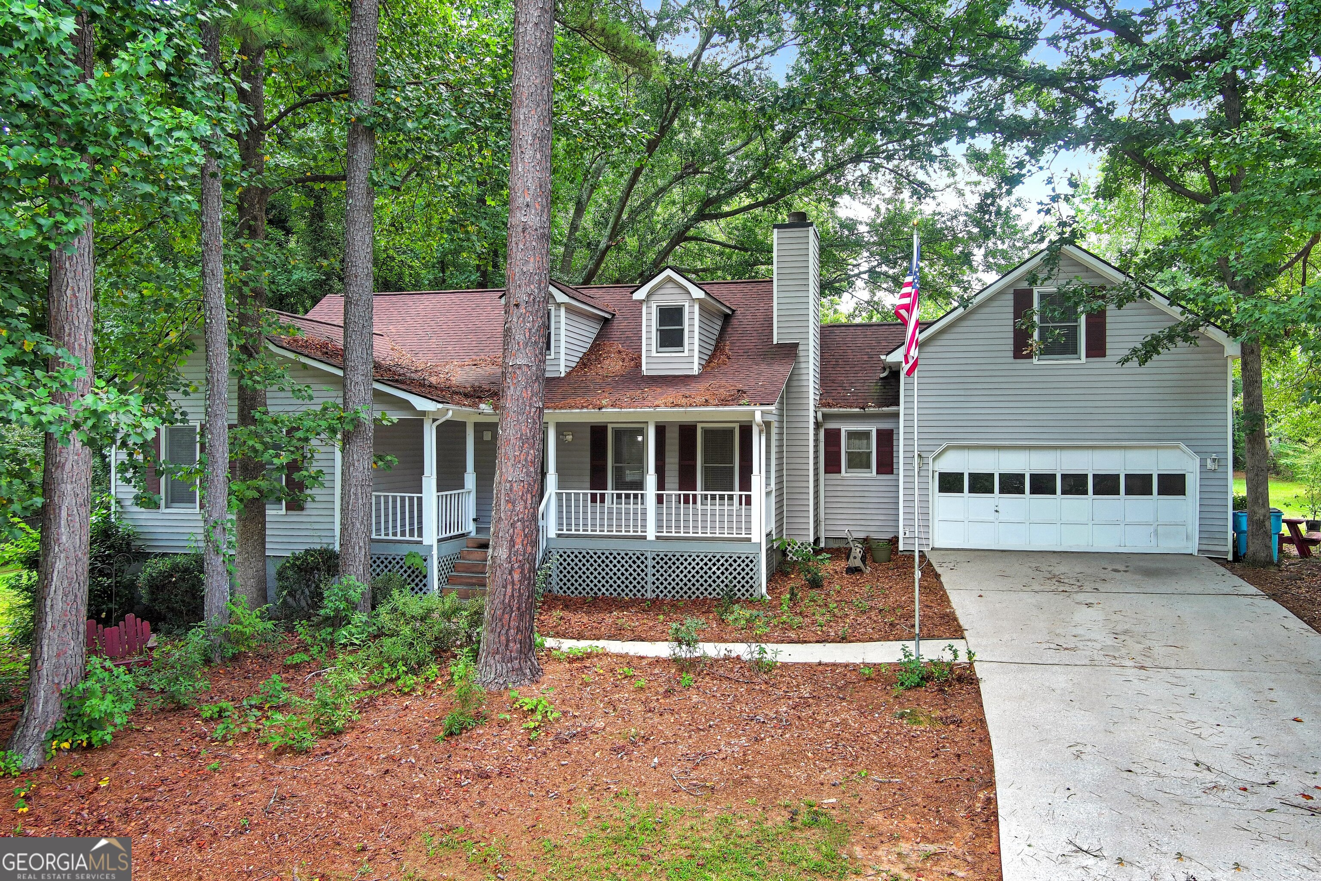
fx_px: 1064
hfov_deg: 63.7
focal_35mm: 29
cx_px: 660
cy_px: 440
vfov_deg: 45.0
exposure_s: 1/75
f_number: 2.8
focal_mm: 10.57
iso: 100
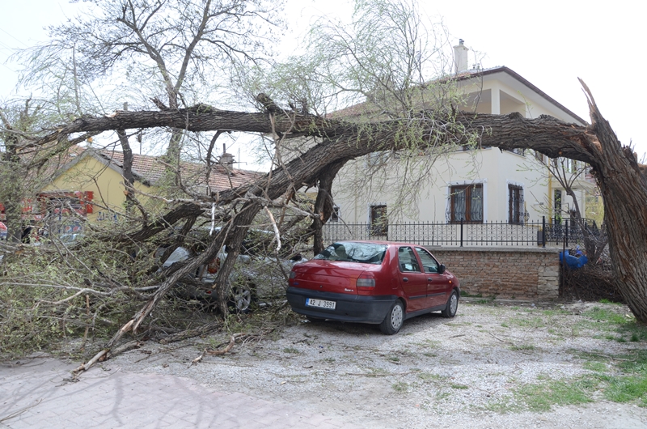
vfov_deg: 47.7
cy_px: 214
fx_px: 484
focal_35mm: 27
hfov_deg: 67.5
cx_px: 324
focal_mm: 18
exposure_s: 1/320
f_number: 9
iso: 250
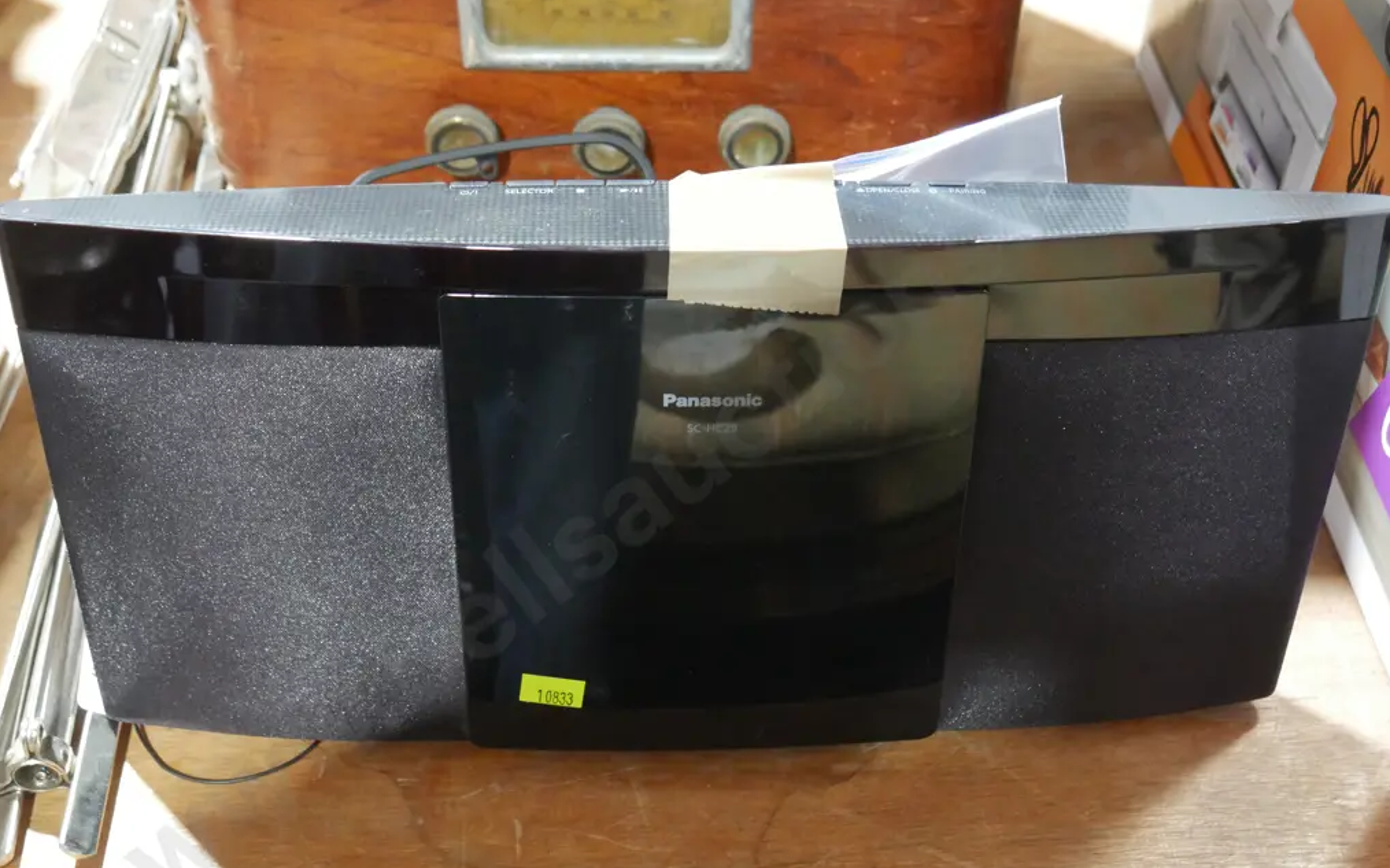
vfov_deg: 28.6
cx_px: 700
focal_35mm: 45
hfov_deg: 44.4
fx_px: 1704
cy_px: 460
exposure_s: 1/50
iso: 3200
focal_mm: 21
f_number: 4.6
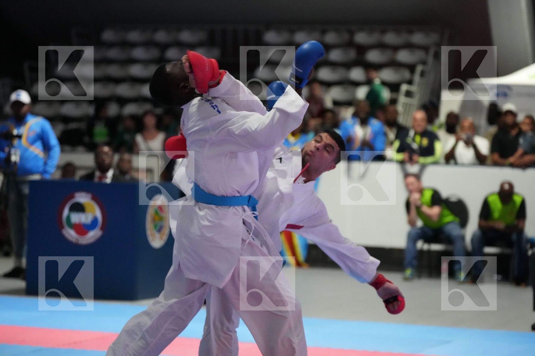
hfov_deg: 18.8
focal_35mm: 109
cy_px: 178
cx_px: 268
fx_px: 1620
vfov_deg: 12.6
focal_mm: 109
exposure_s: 1/800
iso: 10000
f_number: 2.8
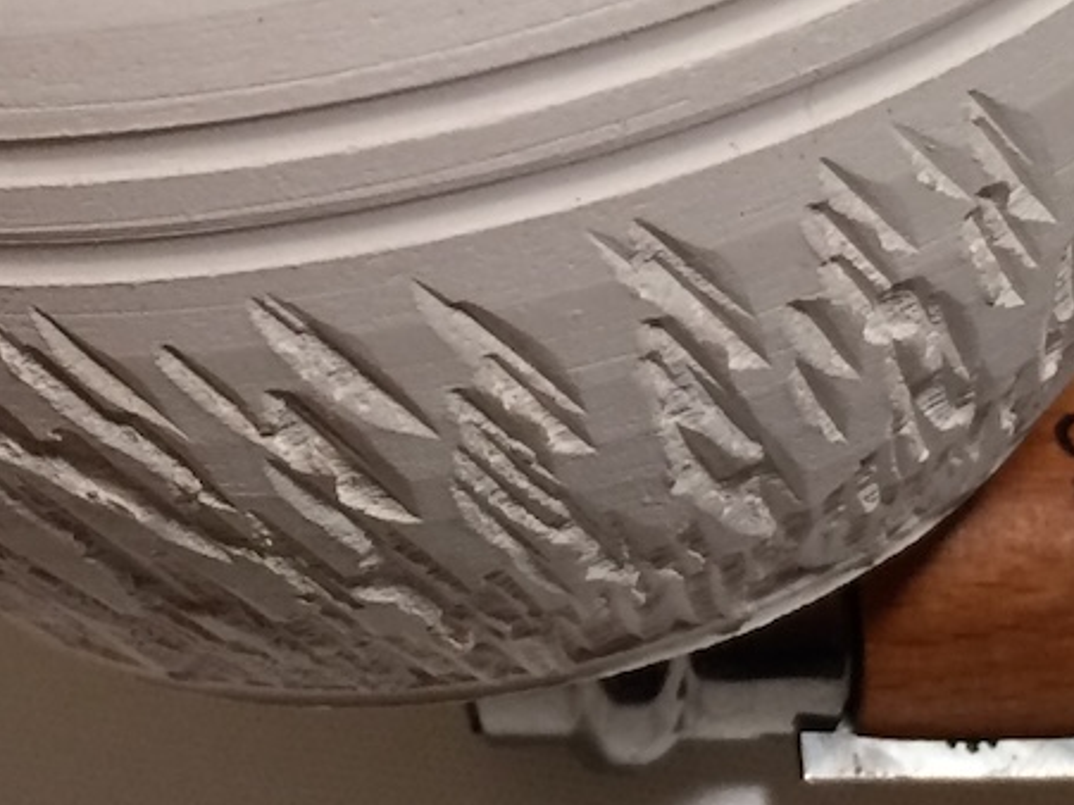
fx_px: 3257
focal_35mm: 105
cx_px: 302
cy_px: -81
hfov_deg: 18.6
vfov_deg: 13.8
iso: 32
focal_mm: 4.15
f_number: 2.2
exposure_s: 1/30
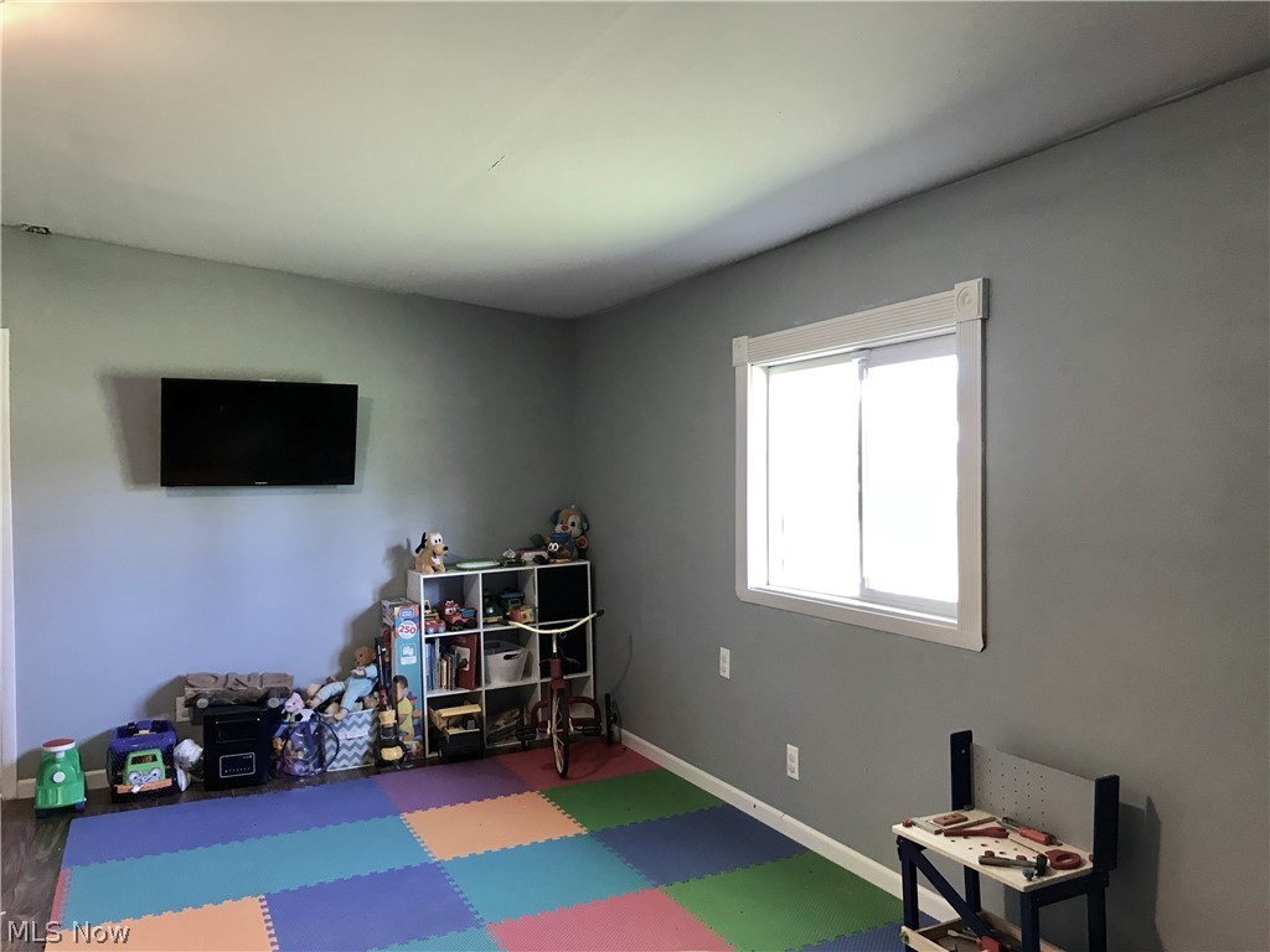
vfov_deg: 49.7
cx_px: 635
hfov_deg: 63.4
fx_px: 1027
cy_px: 476
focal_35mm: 28
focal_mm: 3.99
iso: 40
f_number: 1.8
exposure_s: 1/17
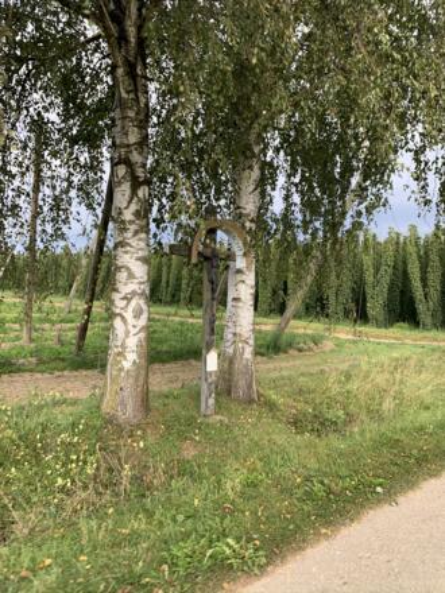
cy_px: 296
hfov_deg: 53.1
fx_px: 446
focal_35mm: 26
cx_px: 222
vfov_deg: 67.3
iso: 25
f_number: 1.8
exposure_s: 1/301
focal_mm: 4.25
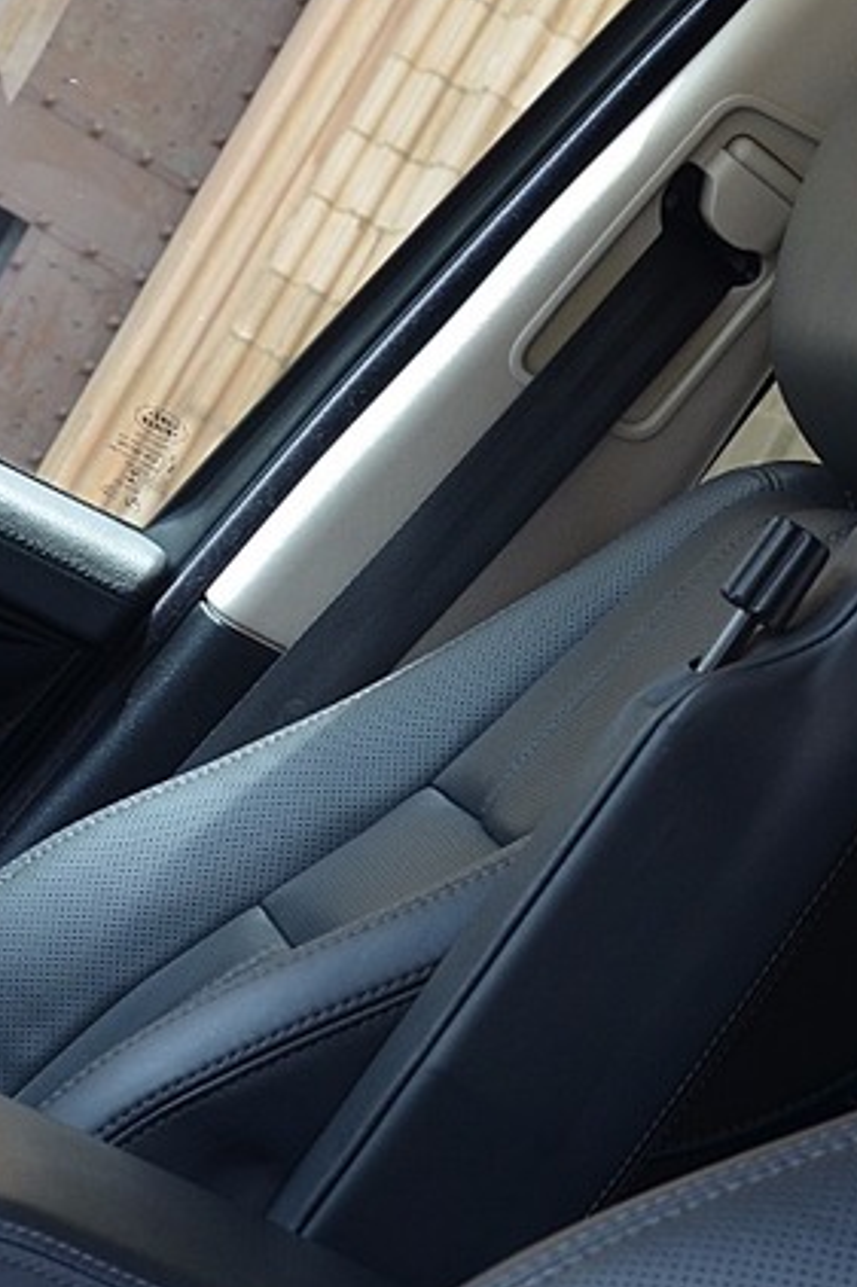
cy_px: 515
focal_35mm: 109
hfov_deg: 12.6
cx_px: 363
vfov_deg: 18.7
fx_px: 3895
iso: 250
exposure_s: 1/125
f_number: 5.6
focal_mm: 24
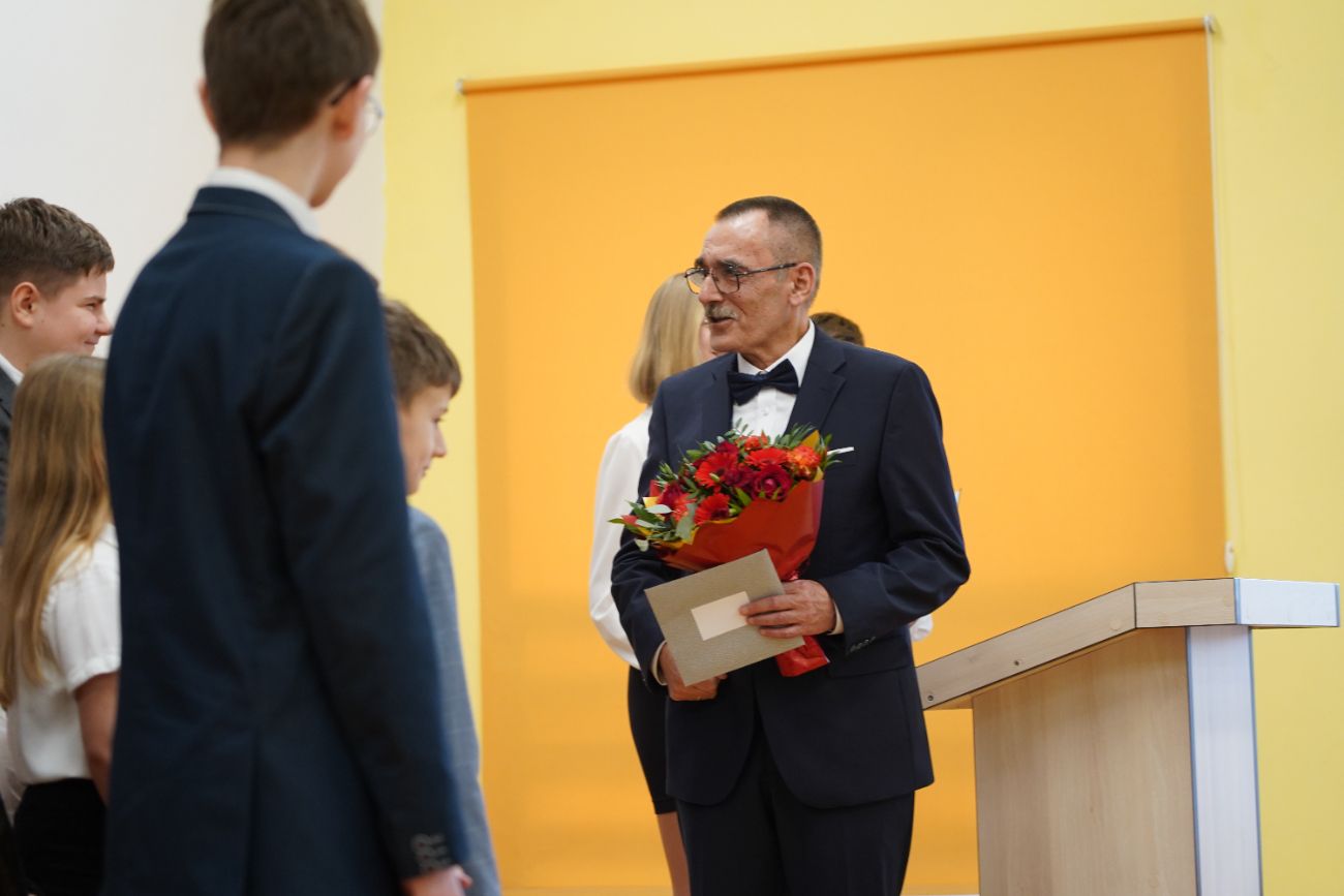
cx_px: 672
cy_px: 448
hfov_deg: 19.5
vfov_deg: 13.0
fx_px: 3920
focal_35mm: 105
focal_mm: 105
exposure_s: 1/125
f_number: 4
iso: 1600
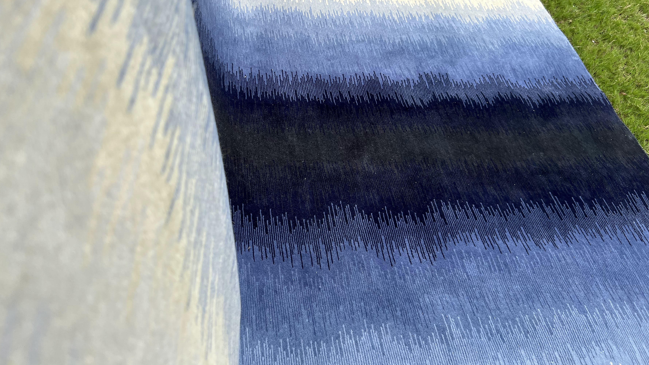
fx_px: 551
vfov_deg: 35.9
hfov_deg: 61.0
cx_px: 317
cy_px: 94
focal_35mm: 32
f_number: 1.5
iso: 50
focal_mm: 5.7
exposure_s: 1/1553
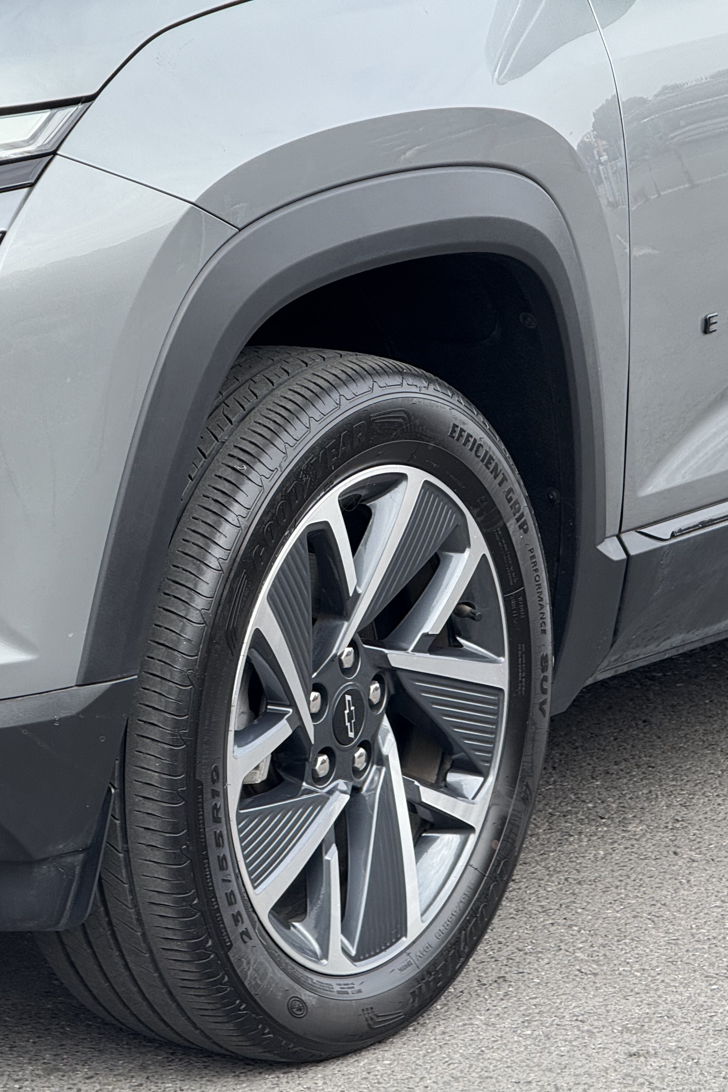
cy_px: 547
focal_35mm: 167
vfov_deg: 12.3
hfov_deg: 8.2
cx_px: 95
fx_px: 5065
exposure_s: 1/567
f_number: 2.8
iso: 64
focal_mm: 15.66
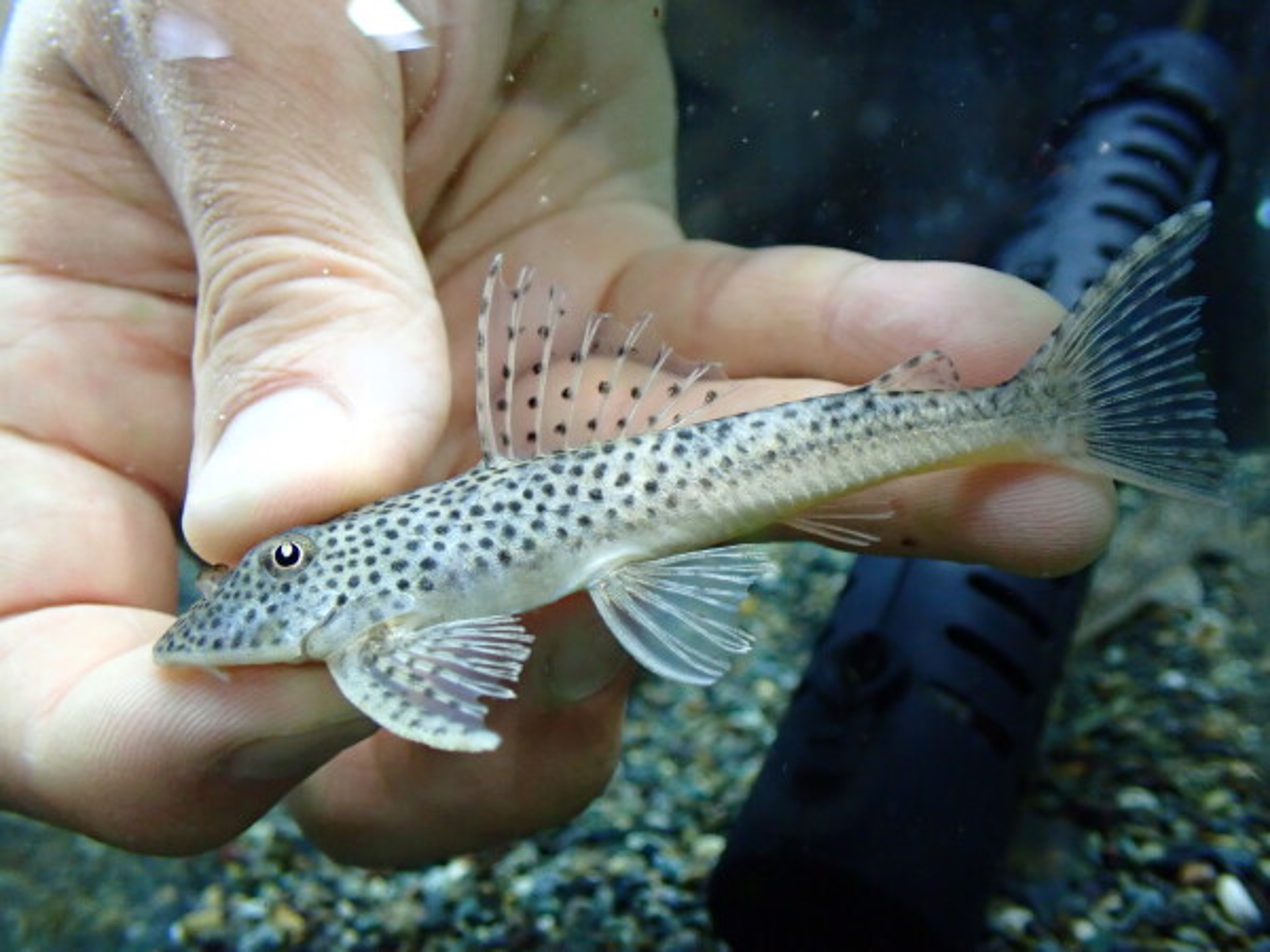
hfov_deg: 60.0
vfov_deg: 46.8
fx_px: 1101
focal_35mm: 30
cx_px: 635
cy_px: 476
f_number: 2.3
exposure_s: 1/60
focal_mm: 5.4
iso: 800
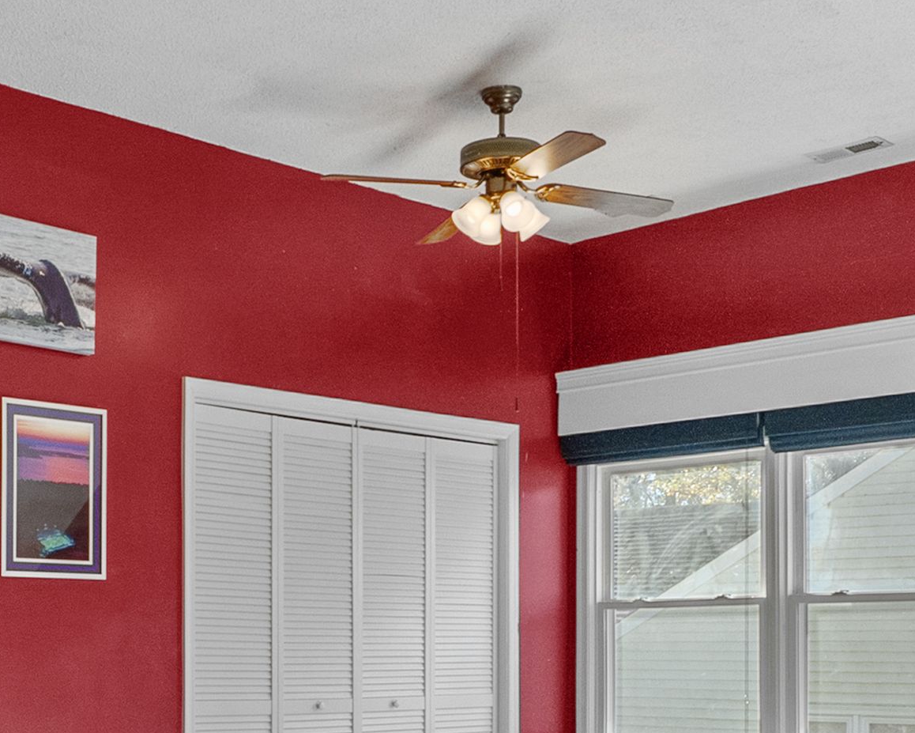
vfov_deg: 26.7
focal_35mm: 55
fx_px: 1490
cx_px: 228
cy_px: 655
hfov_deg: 33.5
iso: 1000
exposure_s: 1/13
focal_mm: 16
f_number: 7.1
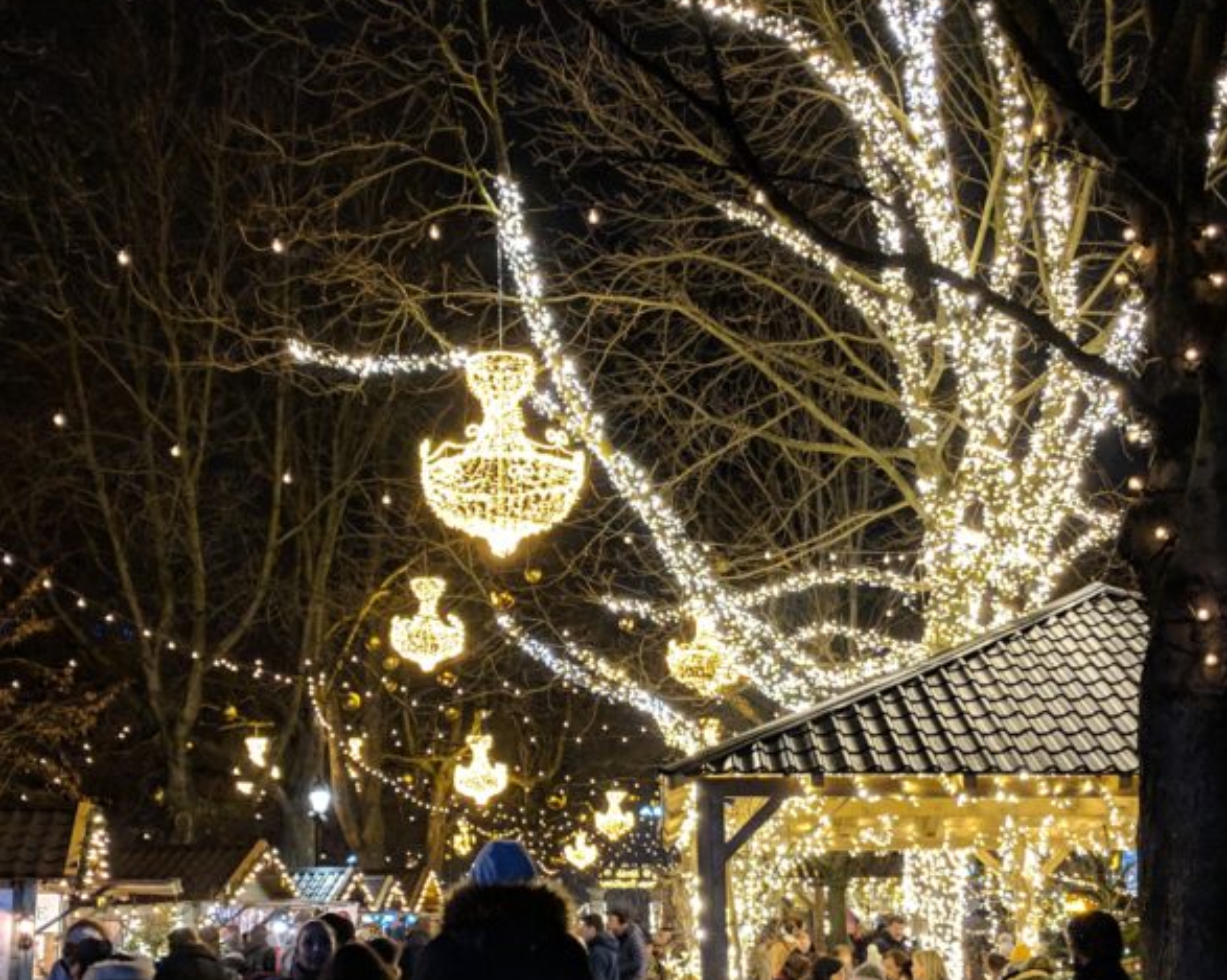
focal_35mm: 46
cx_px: 598
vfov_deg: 32.5
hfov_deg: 40.3
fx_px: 1670
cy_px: 641
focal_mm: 4.44
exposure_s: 1/50
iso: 259
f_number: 1.8
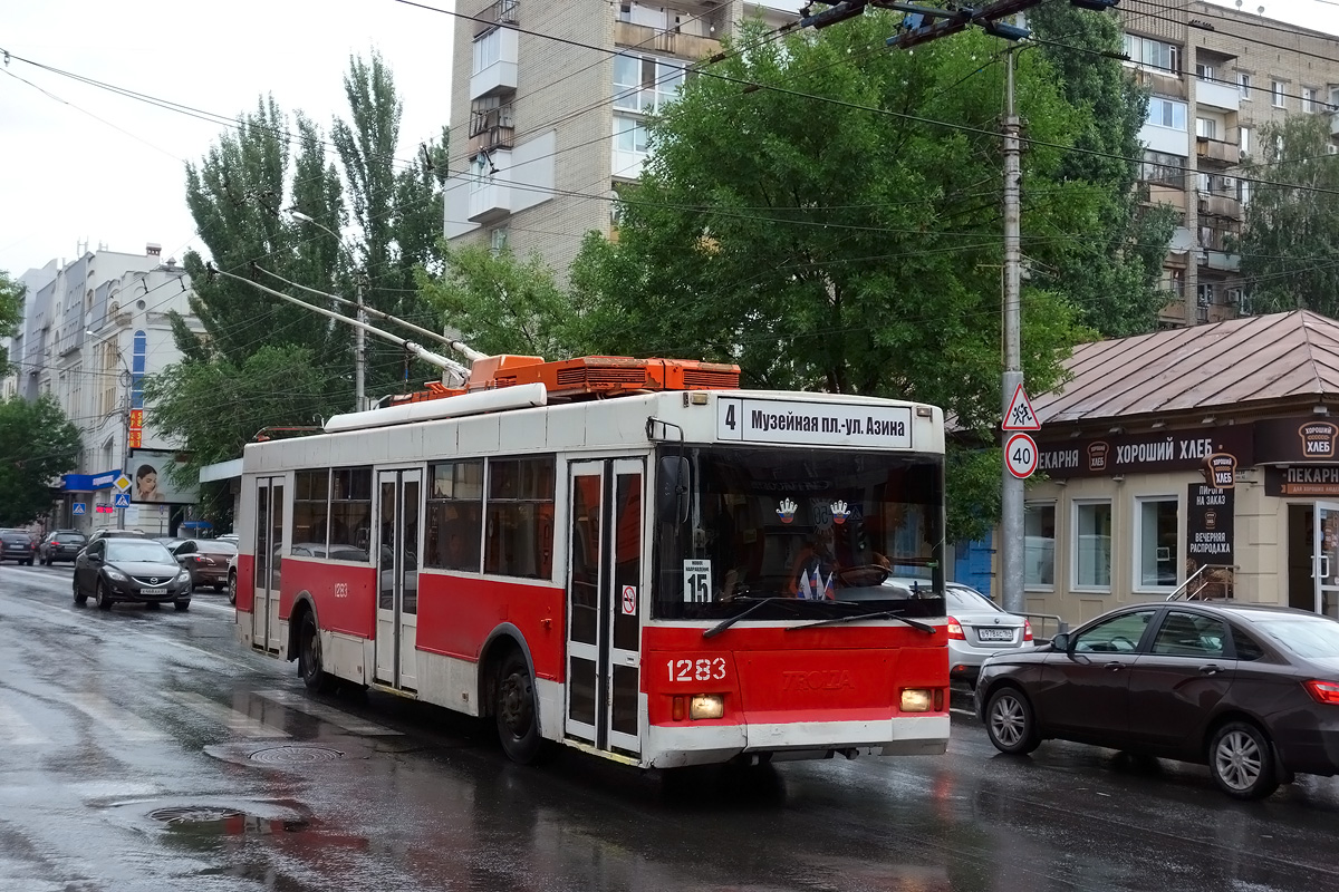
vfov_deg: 28.6
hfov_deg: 41.9
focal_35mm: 47
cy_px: 446
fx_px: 1748
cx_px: 670
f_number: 3.2
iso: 125
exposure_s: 1/500
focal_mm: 17.4
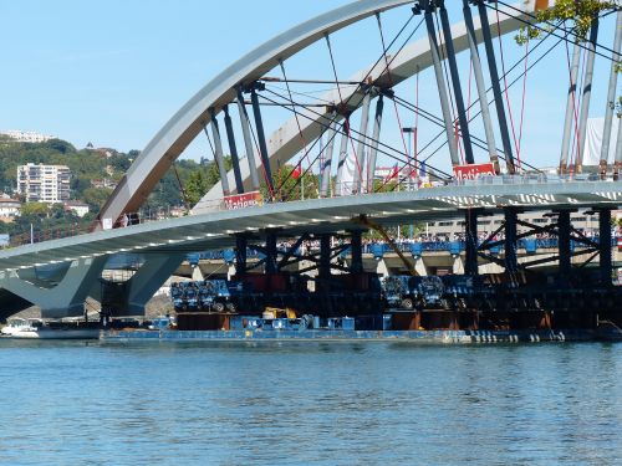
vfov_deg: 8.6
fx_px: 3109
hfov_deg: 11.4
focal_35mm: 173
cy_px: 233
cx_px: 311
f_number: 4
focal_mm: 31.1
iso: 100
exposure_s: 1/1000
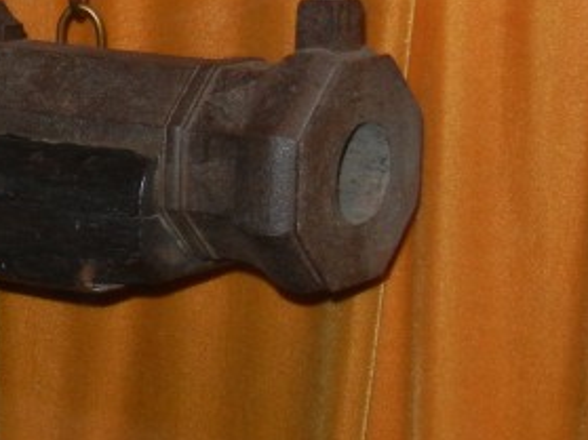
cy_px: 192
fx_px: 1868
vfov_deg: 13.4
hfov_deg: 16.3
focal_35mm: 110
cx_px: -297
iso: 200
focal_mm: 5.4
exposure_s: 1/30
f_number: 3.5
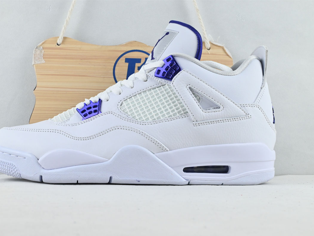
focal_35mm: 48
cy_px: 119
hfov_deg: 39.9
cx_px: 139
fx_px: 431
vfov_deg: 30.5
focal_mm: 29
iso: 1000
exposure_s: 1/125
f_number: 10
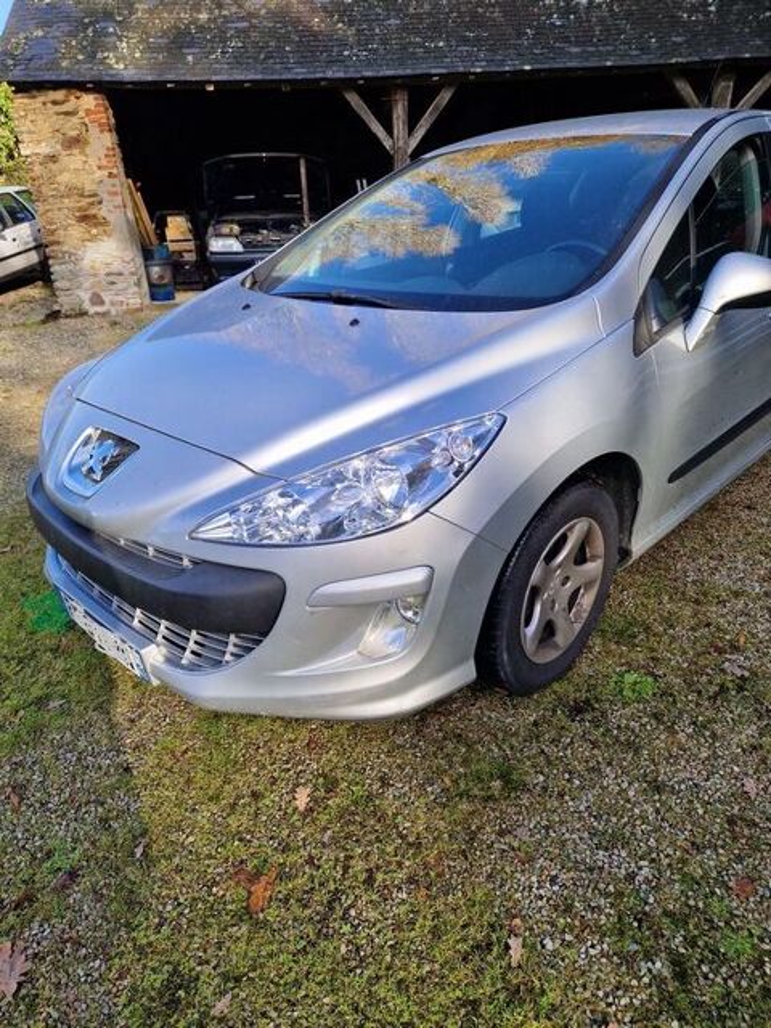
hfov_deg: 58.9
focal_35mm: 23
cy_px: 514
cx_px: 386
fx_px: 683
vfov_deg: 73.9
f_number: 1.8
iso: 50
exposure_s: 1/542
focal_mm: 5.4
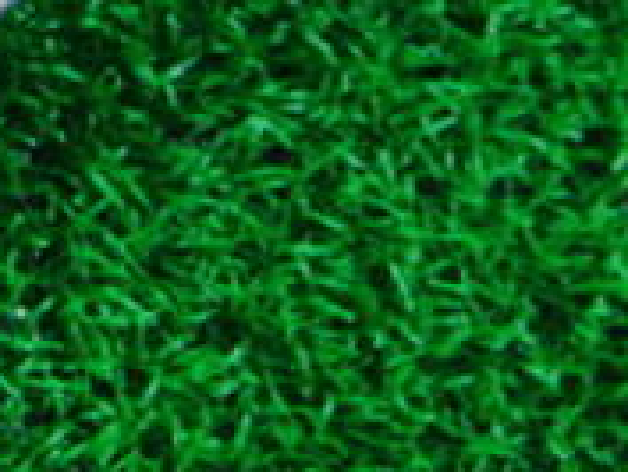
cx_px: -504
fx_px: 2433
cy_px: -369
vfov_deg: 10.4
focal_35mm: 134
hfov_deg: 13.2
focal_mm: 6.42
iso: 400
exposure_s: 1/30
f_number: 3.6
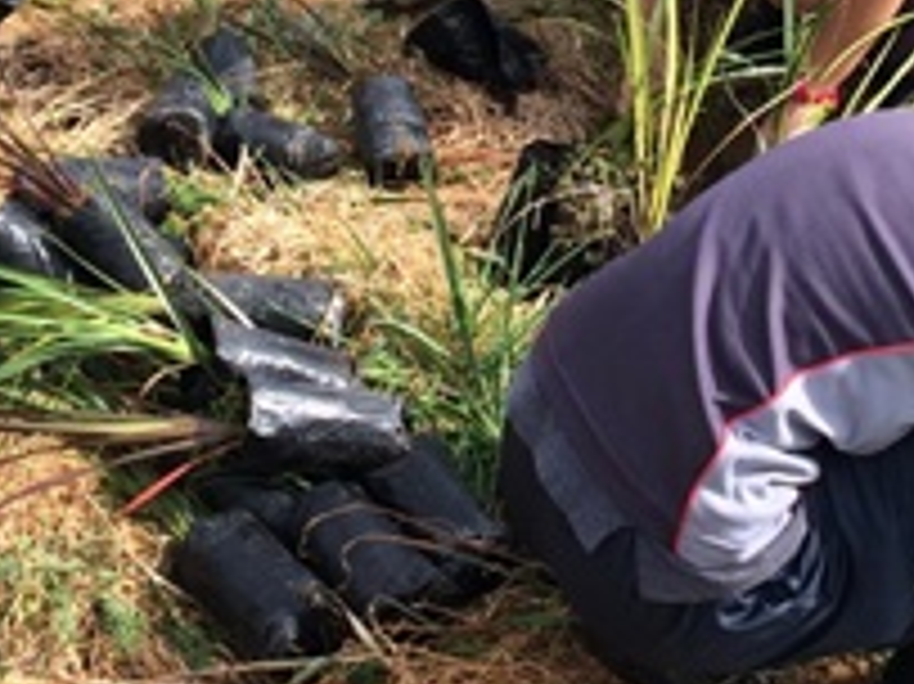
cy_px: -144
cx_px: 455
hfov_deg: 20.2
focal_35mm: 97
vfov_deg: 14.7
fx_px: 2560
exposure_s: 1/1172
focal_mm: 4.15
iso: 32
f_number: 2.2
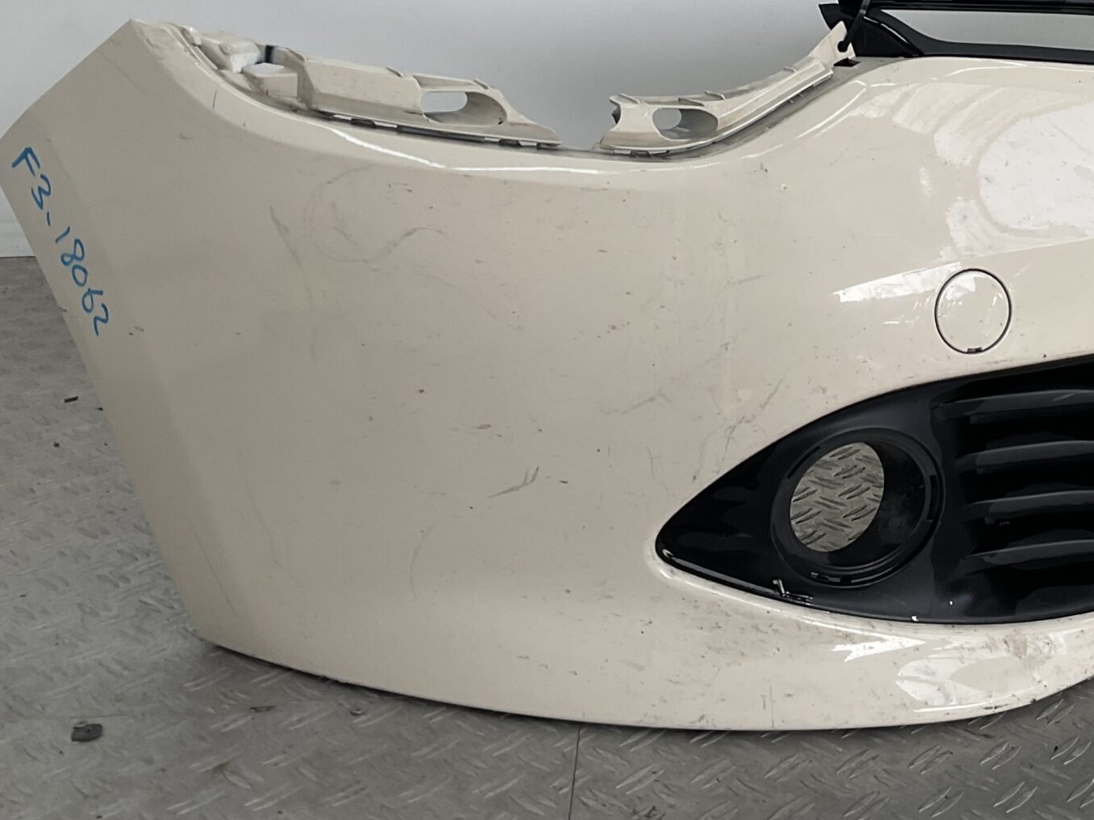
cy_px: 99
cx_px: 893
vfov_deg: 25.8
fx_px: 1738
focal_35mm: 55
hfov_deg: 33.8
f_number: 1.8
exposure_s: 1/391
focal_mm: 3
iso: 16
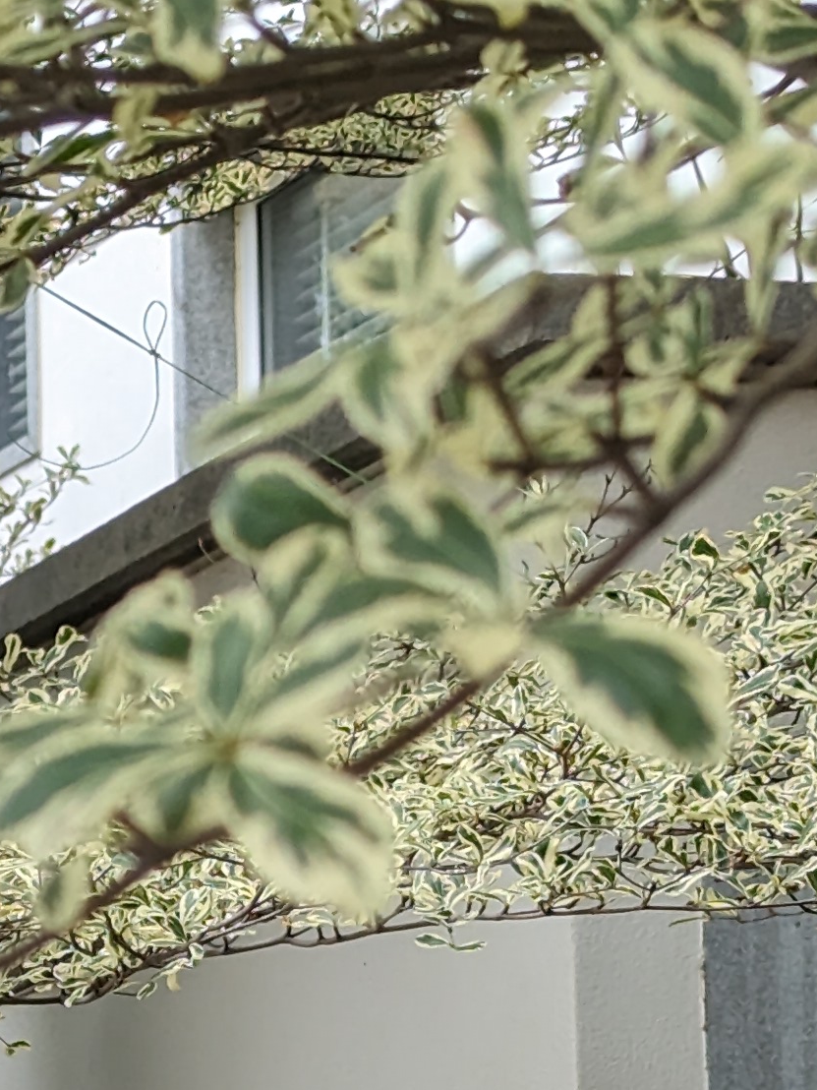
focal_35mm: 177
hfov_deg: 8.1
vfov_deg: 10.8
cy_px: 1581
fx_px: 5570
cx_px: -671
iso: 42
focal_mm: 6.81
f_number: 1.85
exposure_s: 1/187
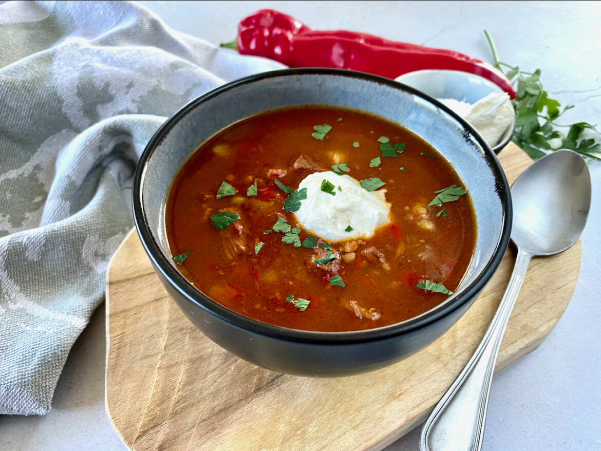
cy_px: 226
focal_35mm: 26
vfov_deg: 53.1
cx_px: 300
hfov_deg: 67.3
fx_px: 452
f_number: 1.8
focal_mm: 4.25
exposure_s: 1/69
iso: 125
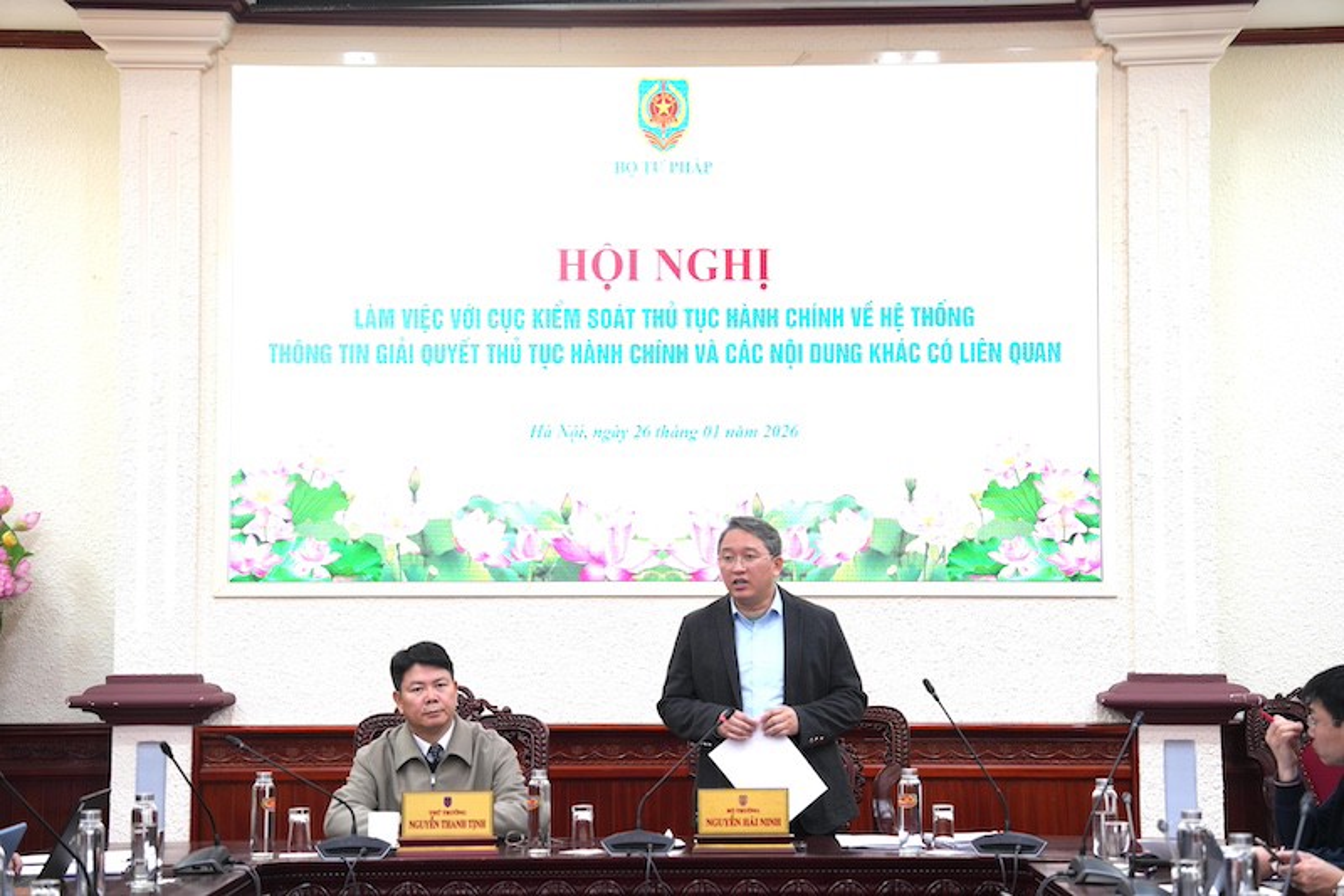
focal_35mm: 70
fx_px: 2613
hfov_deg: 28.8
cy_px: 448
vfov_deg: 19.4
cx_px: 672
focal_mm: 70
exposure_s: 1/80
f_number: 2.8
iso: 200
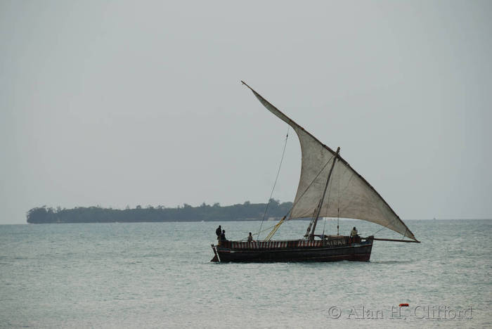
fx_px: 4103
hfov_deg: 6.9
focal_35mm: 300
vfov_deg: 4.6
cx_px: 246
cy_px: 164
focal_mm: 200
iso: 100
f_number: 7.1
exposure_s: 1/250
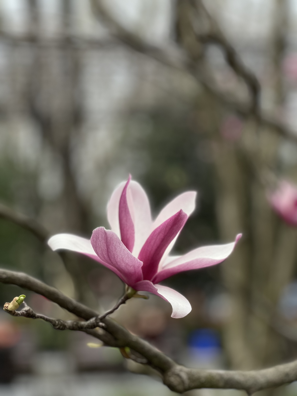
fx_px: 881
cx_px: 148
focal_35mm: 77
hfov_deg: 19.1
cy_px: 198
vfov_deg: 25.3
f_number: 2.8
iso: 64
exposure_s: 1/121
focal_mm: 9
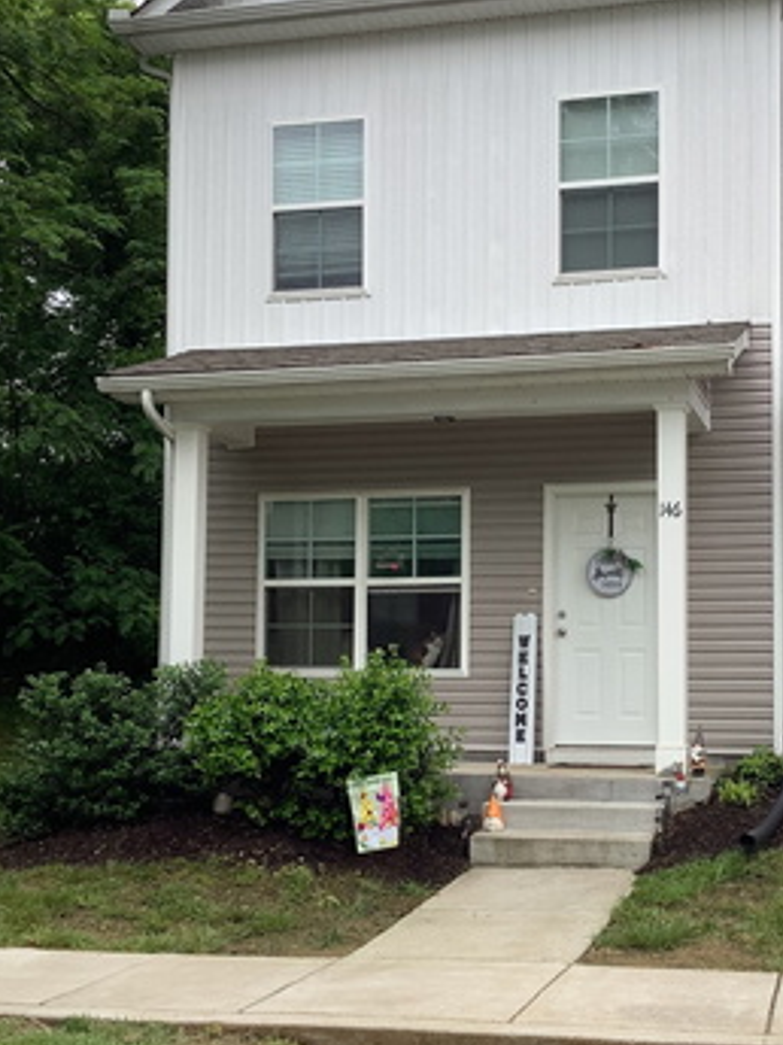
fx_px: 1448
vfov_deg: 39.6
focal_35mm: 48
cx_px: 537
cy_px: 582
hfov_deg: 30.0
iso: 25
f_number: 2.4
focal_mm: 3.3
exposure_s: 1/317
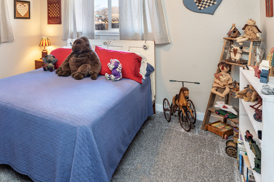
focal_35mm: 24
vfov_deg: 51.5
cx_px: 65
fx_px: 183
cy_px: 52
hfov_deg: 68.4
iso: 400
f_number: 8
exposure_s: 1/250
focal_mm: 14
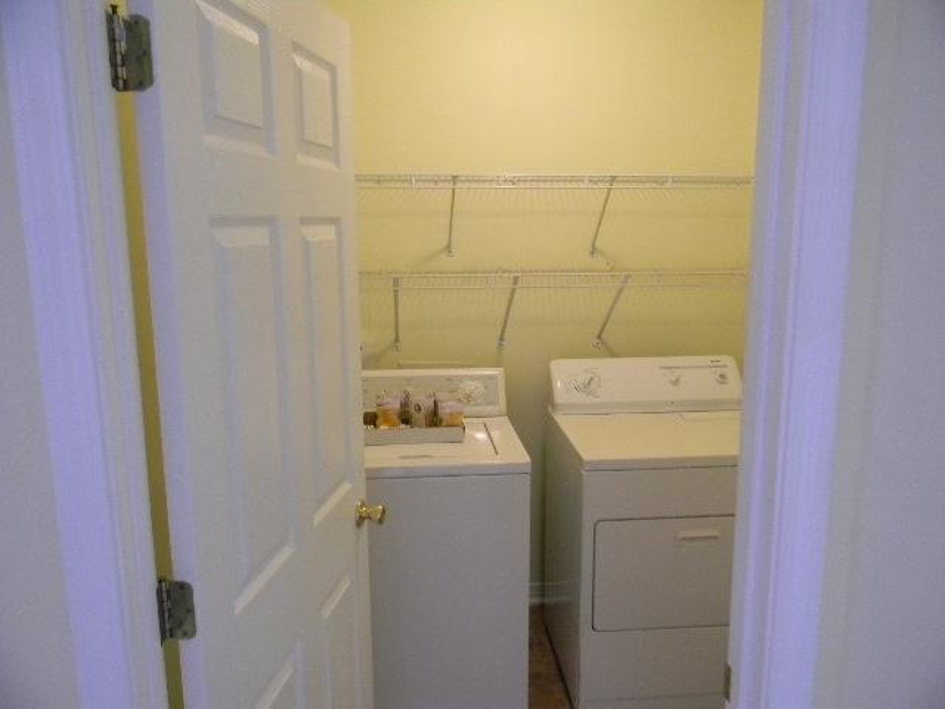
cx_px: 472
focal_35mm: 28
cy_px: 354
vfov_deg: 49.7
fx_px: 764
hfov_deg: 63.4
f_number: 3.5
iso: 400
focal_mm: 5
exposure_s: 1/22.2
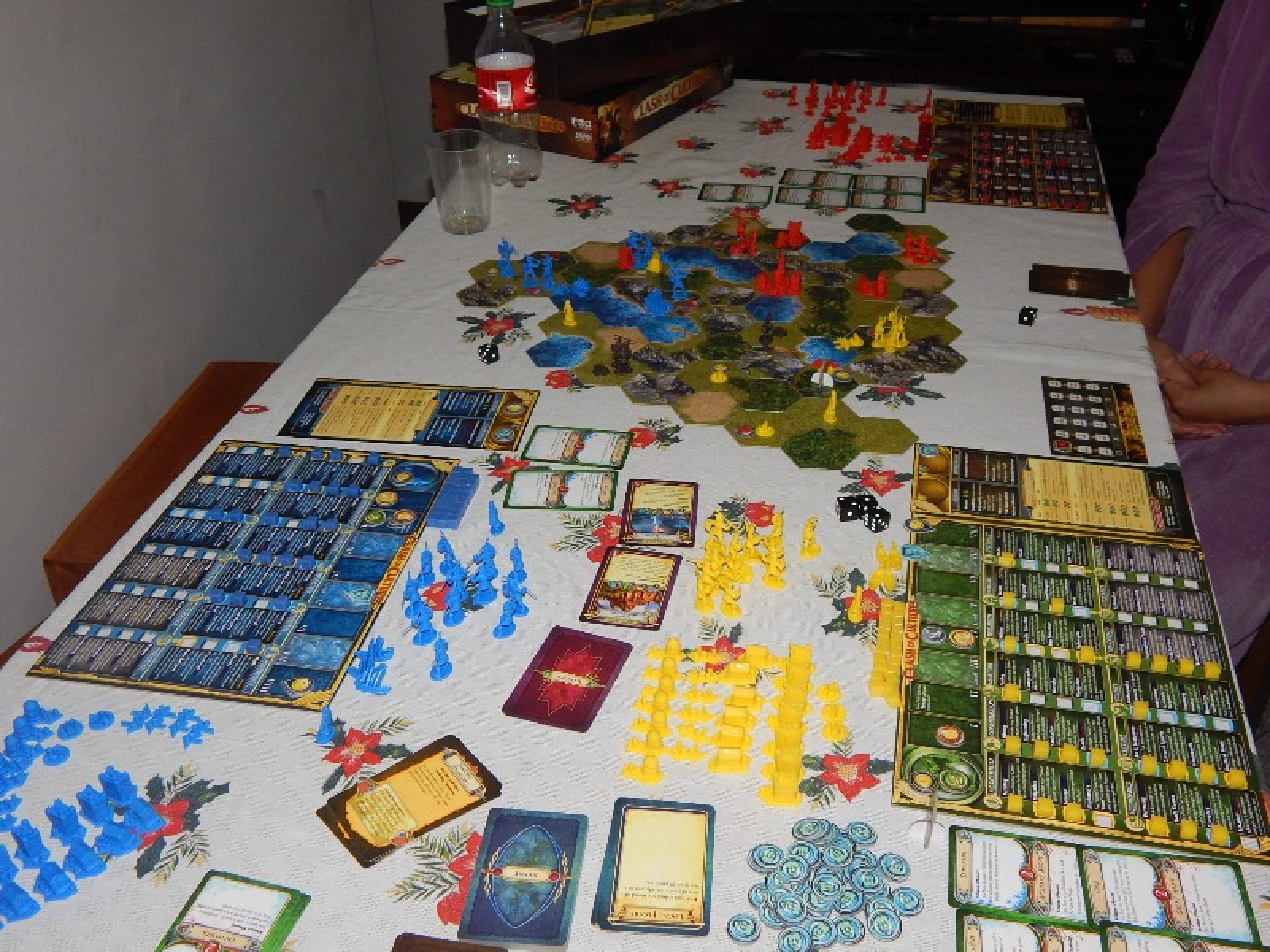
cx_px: 635
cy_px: 476
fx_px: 1247
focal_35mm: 34
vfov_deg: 41.8
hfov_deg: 54.0
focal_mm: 6.1
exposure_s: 1/30
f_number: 3.3
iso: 200
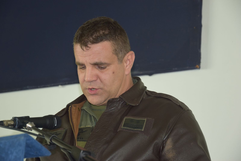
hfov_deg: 18.2
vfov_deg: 12.2
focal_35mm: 112
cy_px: 80
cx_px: 120
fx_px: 753
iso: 800
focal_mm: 75
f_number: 5.3
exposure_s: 1/100
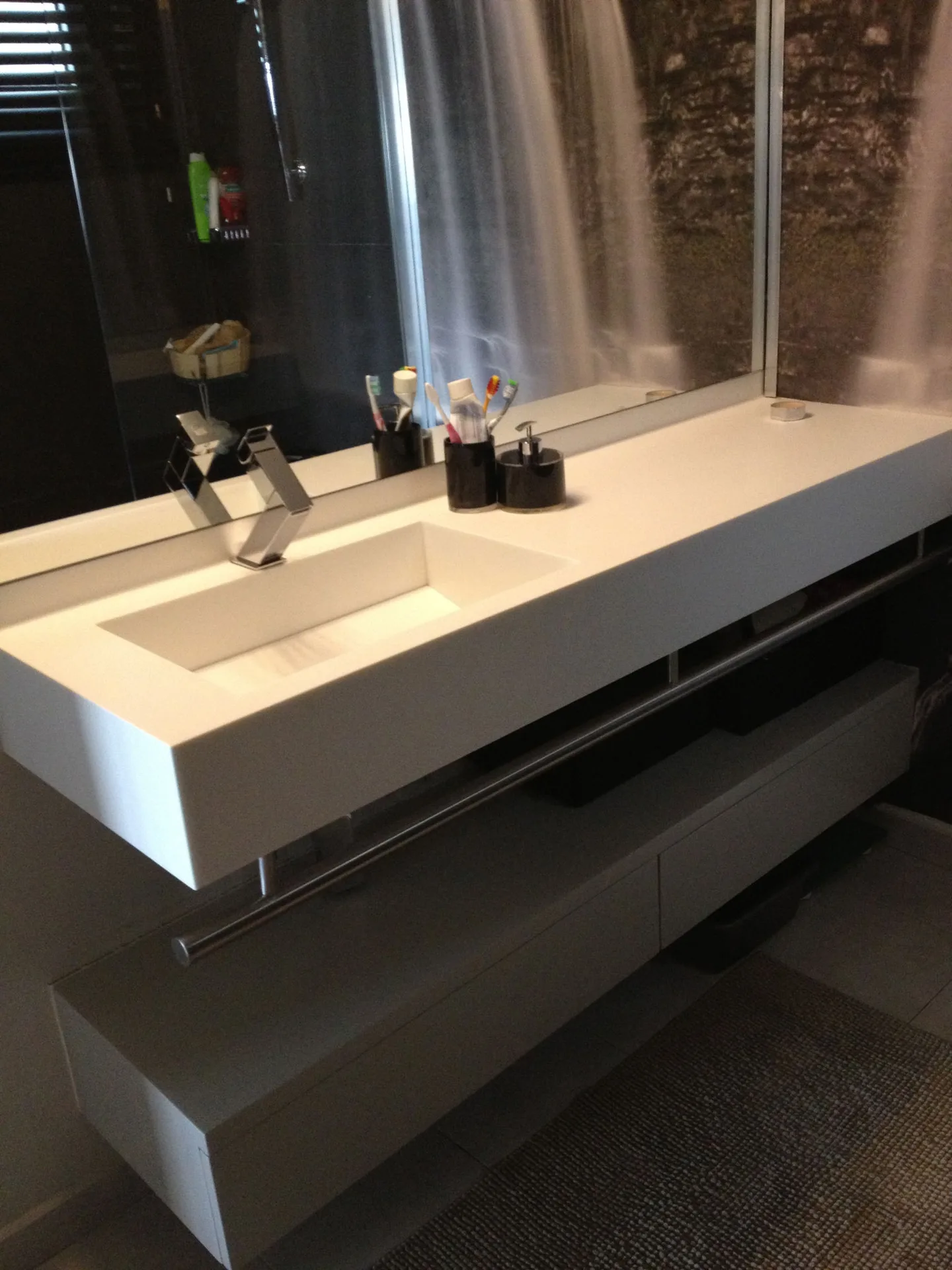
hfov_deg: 40.7
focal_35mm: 35
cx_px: 476
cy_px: 635
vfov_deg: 52.6
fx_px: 1283
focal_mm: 4.28
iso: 320
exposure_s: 1/20
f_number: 2.4
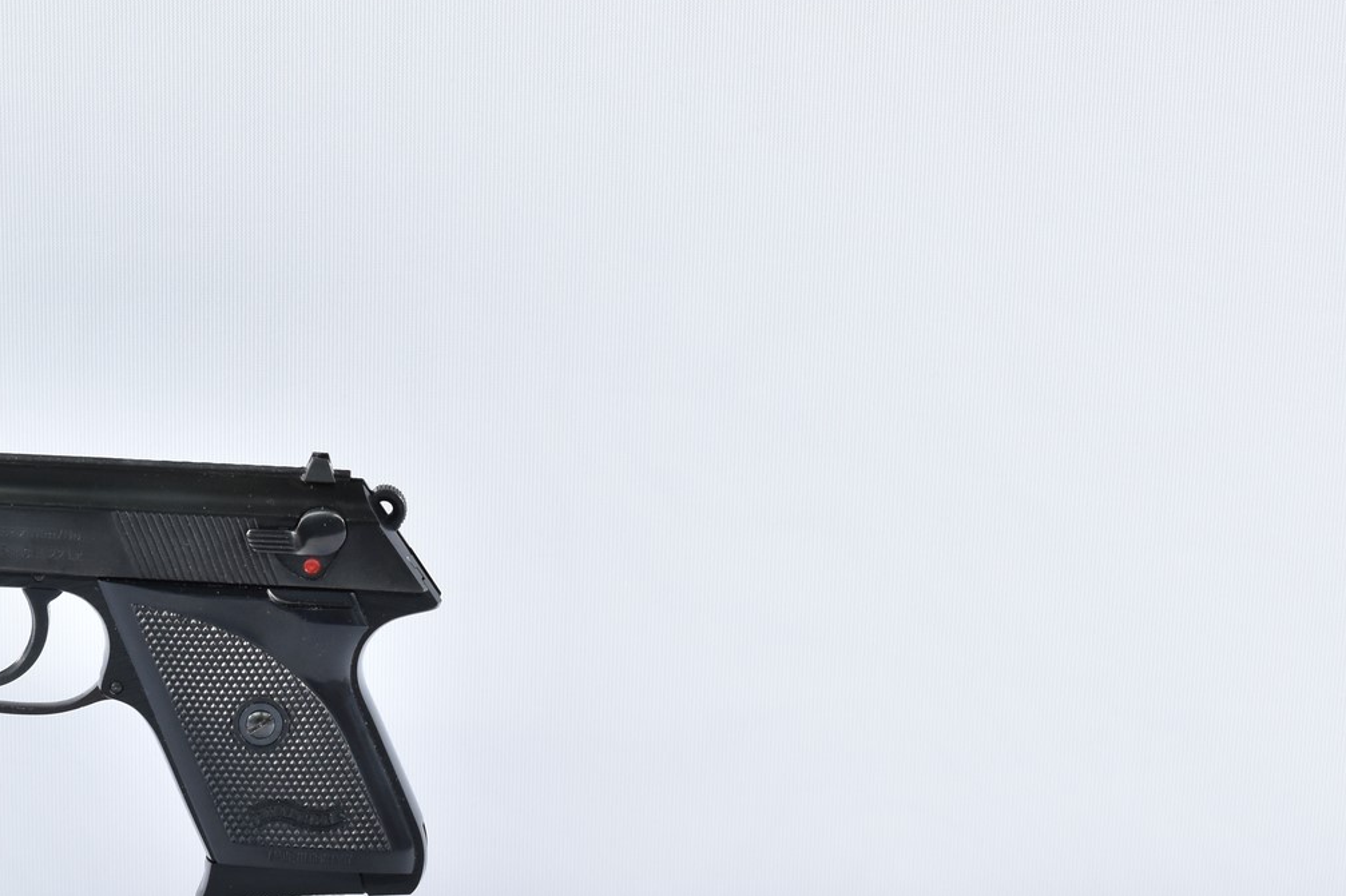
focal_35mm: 149
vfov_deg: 9.2
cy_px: 638
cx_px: 127
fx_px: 5570
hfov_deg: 13.7
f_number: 5.6
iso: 640
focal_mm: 50
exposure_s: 1/20
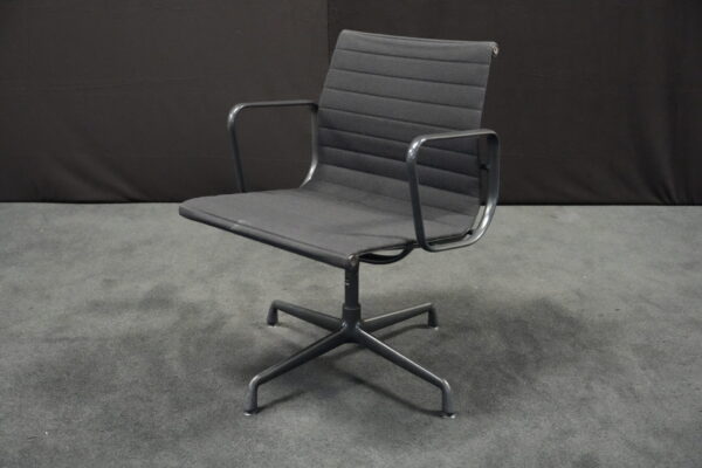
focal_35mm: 40
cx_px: 351
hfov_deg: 48.5
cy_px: 234
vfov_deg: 33.4
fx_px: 780
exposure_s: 1/30
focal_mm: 40
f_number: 4
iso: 12800
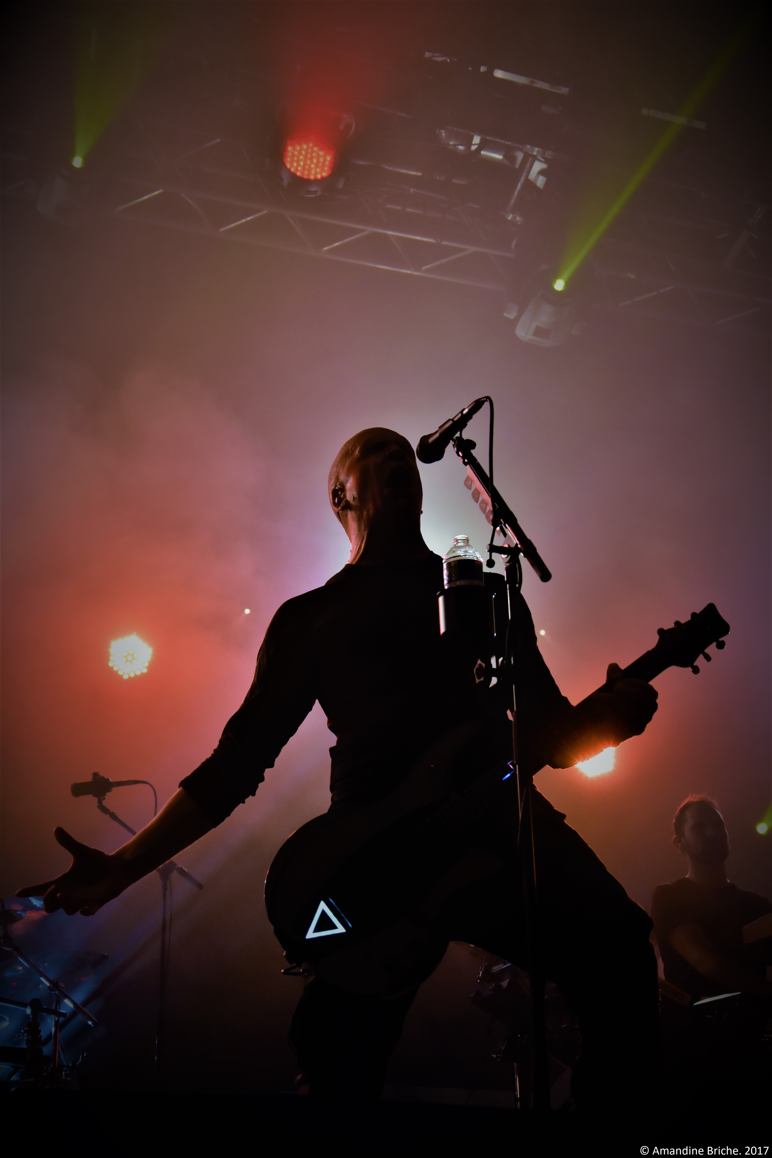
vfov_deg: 27.0
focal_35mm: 75
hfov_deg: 18.2
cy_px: 579
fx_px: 2412
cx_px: 386
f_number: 8
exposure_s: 1/250
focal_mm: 50
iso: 800
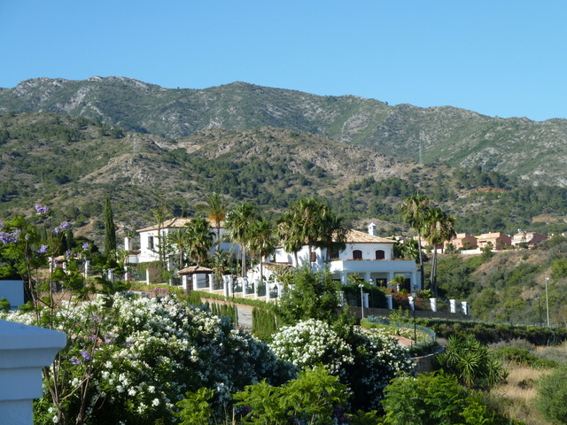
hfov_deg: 20.4
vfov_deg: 15.4
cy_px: 212
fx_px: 1572
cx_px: 284
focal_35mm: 96
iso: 80
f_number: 4.3
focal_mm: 15.8
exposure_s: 1/400
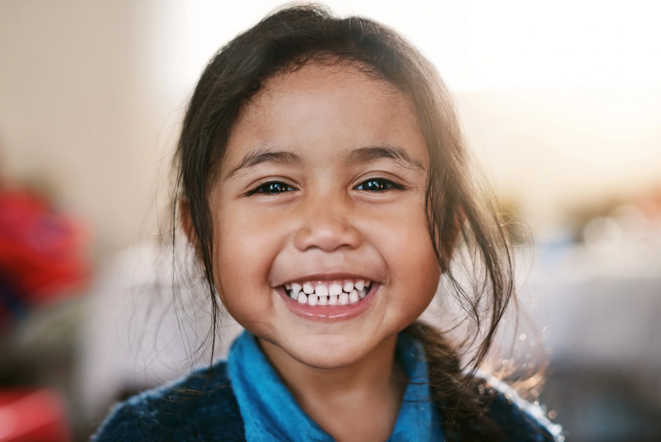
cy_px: 221
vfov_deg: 27.0
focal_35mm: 50
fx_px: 918
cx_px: 330
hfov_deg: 39.6
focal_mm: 50
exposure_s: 1/320
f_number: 2.2
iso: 320
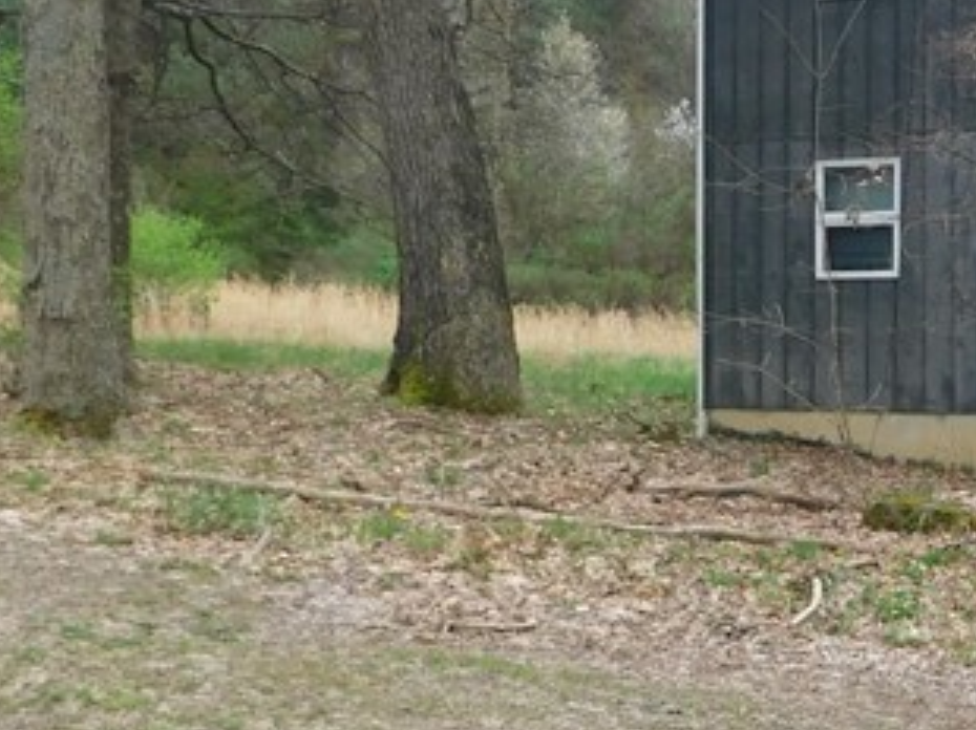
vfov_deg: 19.4
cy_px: 396
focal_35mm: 76
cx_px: 1388
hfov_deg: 22.1
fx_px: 2141
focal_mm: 4
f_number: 3
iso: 125
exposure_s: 1/500
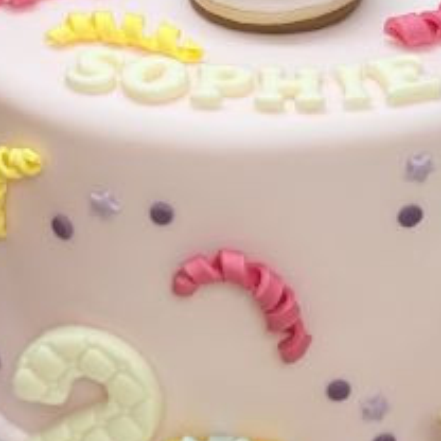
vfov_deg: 11.1
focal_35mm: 157
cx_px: 278
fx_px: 2263
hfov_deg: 11.1
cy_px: 199
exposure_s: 1/100
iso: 100
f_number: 1.78
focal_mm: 6.76
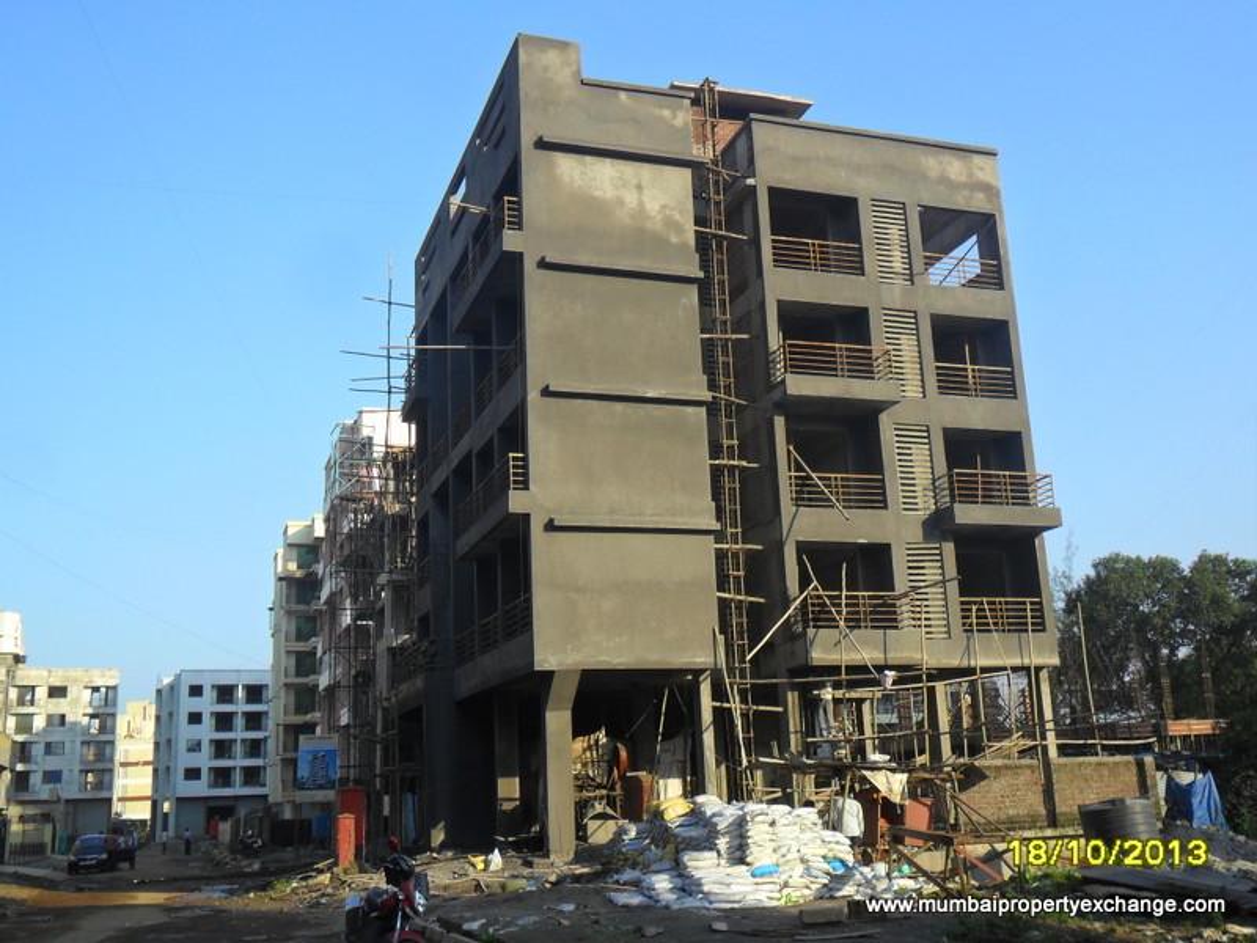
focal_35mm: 37
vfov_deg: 38.7
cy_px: 472
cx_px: 628
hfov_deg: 50.1
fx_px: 1344
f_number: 4
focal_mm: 6.6
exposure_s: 1/500
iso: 100
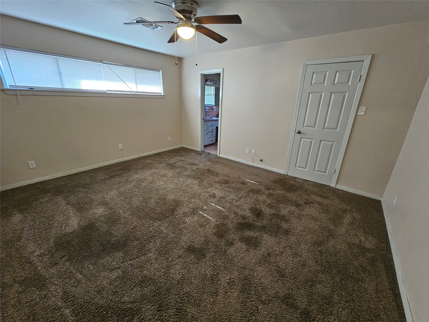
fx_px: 161
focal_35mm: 13
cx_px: 214
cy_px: 161
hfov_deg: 106.2
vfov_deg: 89.9
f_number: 2.2
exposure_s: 1/40
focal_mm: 2.2
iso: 400
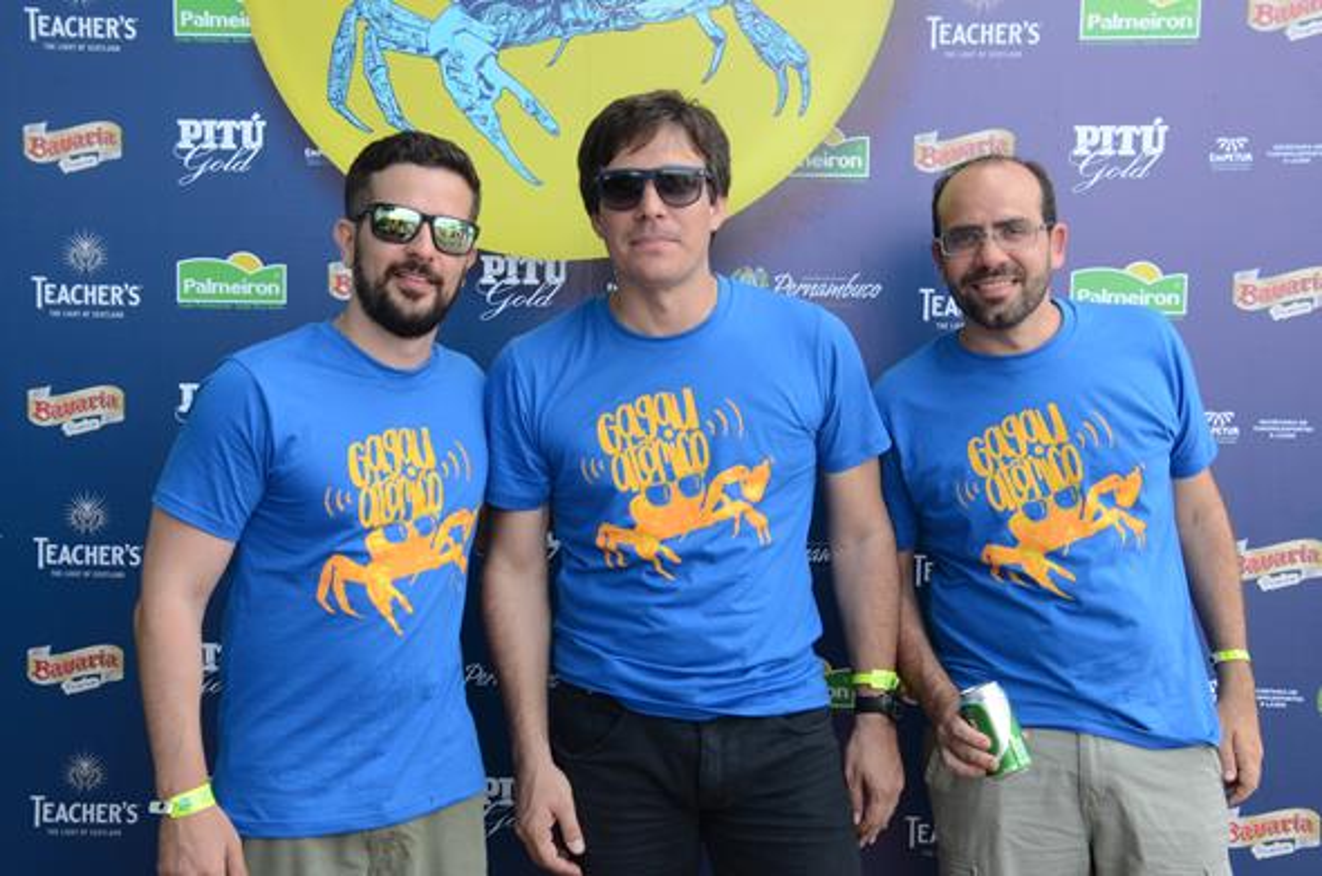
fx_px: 1539
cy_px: 438
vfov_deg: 31.8
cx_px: 661
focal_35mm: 42
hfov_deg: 46.5
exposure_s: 1/200
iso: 800
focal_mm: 28
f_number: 10
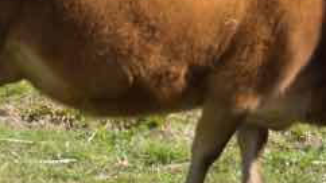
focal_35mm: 149
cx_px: 185
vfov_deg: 8.1
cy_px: 53
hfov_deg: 14.4
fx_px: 1288
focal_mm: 46
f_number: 8
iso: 200
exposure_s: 1/400
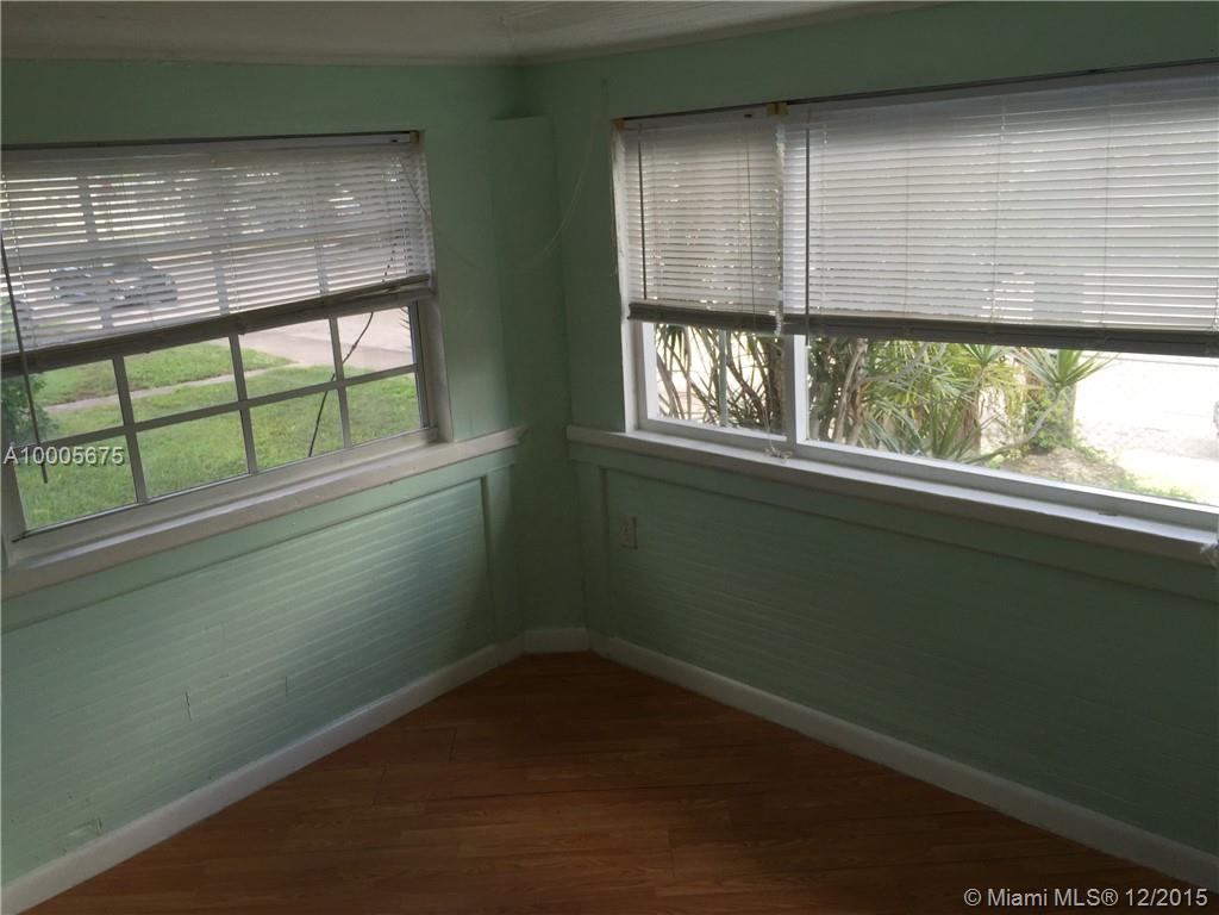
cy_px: 458
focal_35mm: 29
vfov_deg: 48.2
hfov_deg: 61.7
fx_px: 1021
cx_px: 610
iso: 32
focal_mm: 4.15
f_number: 2.2
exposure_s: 1/126
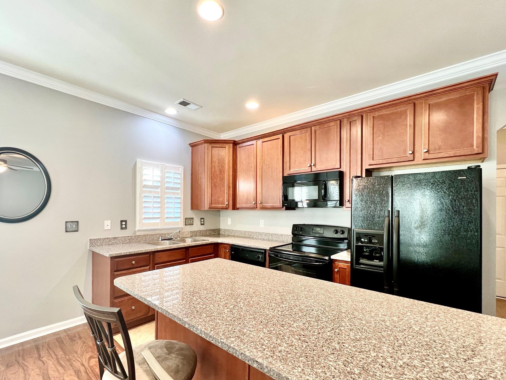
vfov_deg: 81.4
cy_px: 212
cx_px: 243
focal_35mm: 15
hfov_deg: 98.1
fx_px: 219
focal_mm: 1.57
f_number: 1.8
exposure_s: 1/60
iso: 160
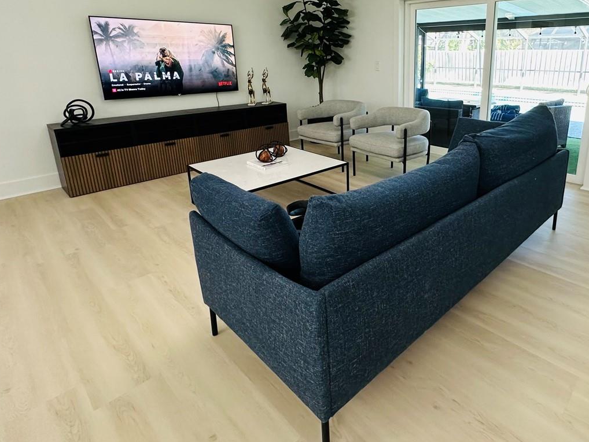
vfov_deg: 59.9
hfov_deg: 74.2
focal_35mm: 22
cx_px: 389
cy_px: 152
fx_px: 374
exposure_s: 1/120
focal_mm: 2.22
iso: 250
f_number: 2.2
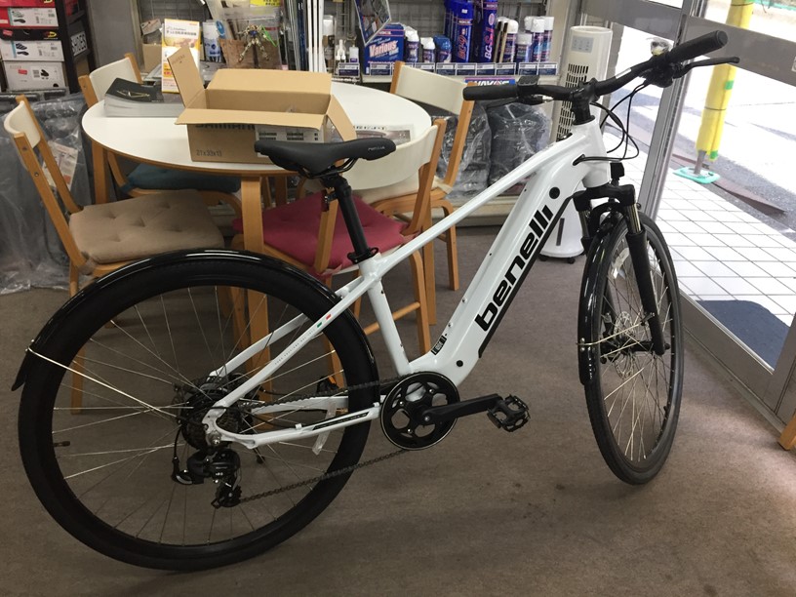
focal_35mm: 29
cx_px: 398
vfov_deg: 48.2
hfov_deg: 61.7
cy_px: 298
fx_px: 667
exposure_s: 1/30
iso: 50
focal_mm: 4.15
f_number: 2.2
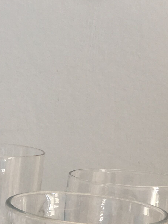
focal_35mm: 96
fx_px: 621
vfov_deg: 19.4
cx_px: -39
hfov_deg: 14.8
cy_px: 257
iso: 25
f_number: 2.2
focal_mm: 4.15
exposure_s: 1/50
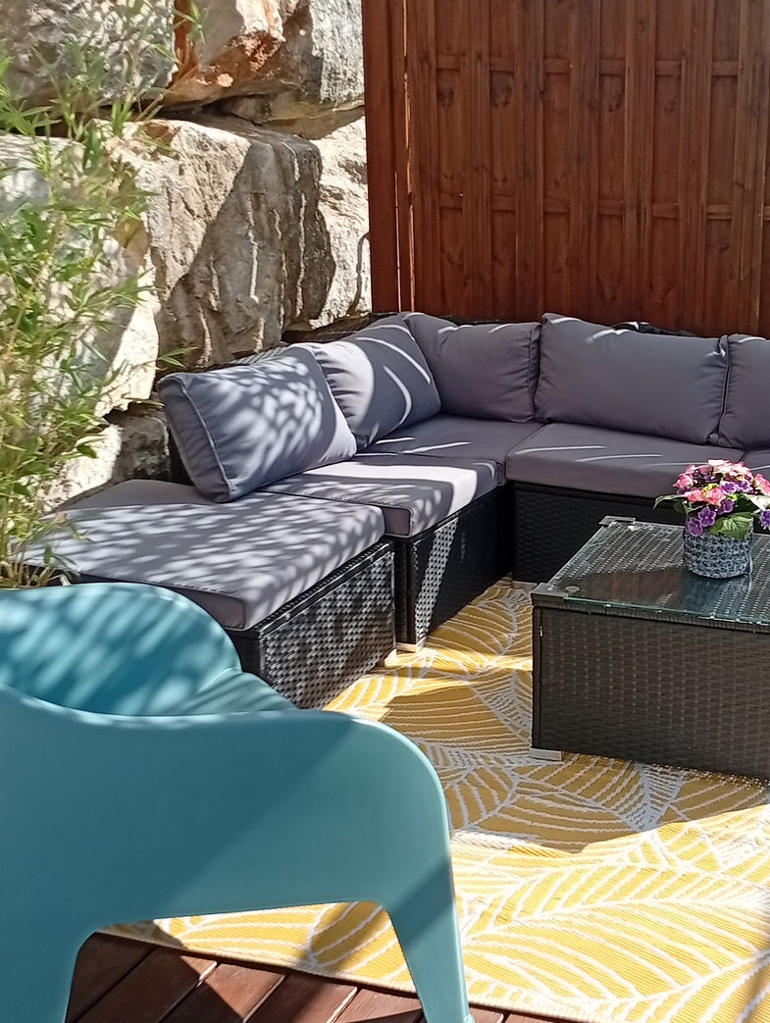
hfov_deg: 26.3
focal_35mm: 55
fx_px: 1628
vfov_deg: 34.9
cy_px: 559
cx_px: 573
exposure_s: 1/348
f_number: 1.8
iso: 50
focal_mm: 3.98
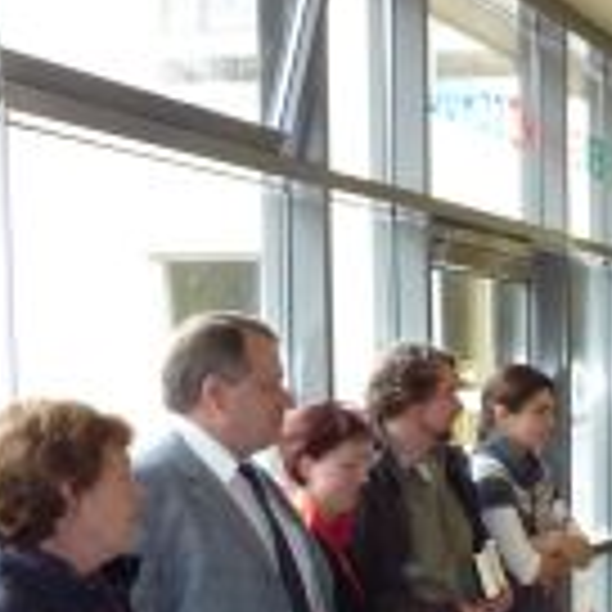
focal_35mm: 81
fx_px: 1620
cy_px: 533
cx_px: 842
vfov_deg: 21.0
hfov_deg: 19.4
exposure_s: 1/30
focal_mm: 4.1
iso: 250
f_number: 3.3
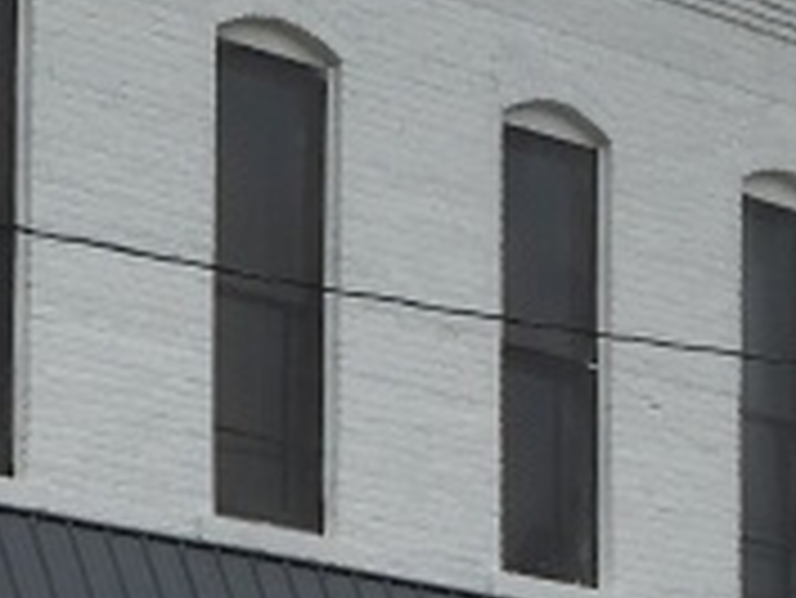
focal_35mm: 168
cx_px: -400
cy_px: 944
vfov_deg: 8.6
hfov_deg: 11.3
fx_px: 3866
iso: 25
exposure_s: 1/615
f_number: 2.2
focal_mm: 4.15
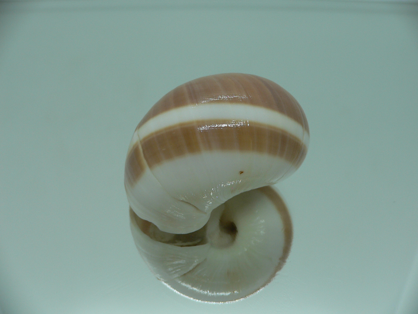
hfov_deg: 52.6
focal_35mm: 35
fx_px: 423
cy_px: 157
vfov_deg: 40.7
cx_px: 209
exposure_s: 1/60
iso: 80
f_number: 2.8
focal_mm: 4.6
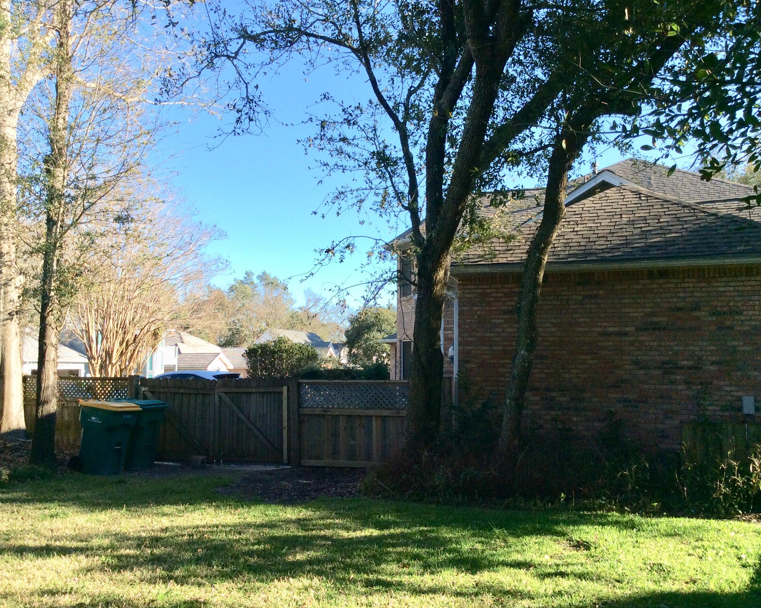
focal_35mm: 34
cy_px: 305
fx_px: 766
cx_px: 376
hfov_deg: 52.8
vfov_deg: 43.4
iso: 32
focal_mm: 3.3
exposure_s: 1/622
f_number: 2.4
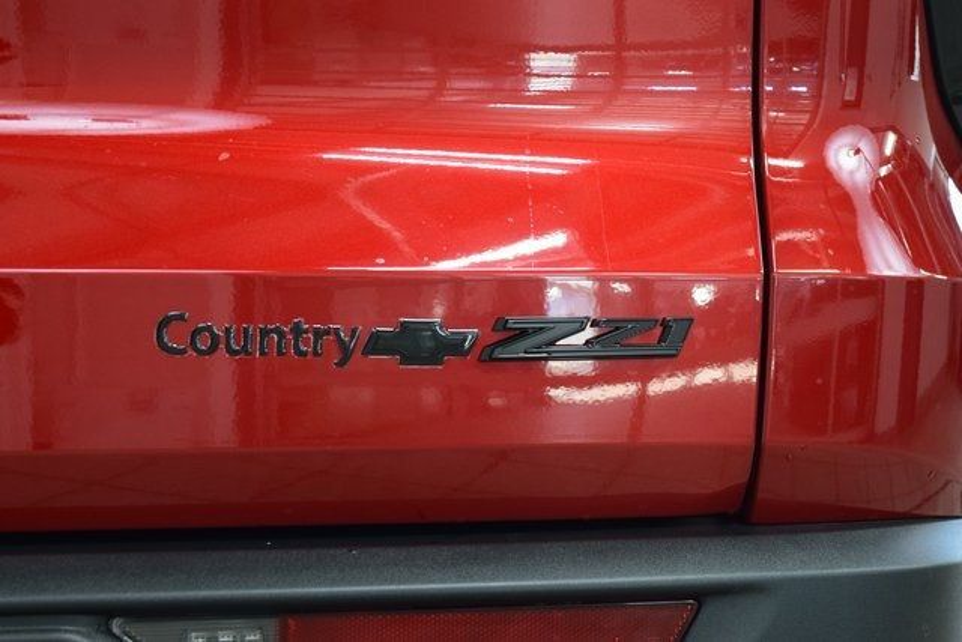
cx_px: 481
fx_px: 2806
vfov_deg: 13.0
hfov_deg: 19.5
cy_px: 321
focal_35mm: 105
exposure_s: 1/30
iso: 1600
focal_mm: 70
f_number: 6.3
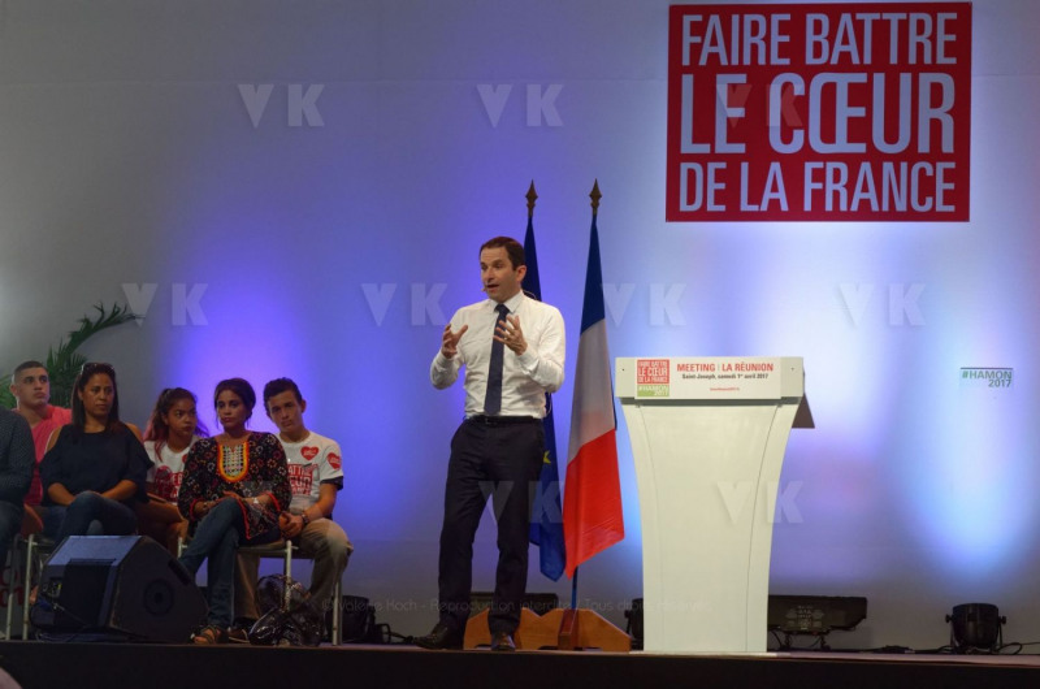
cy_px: 344
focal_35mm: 105
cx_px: 520
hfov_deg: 19.5
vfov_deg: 13.0
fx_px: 3027
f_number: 4.5
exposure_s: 1/400
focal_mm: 70
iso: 1000
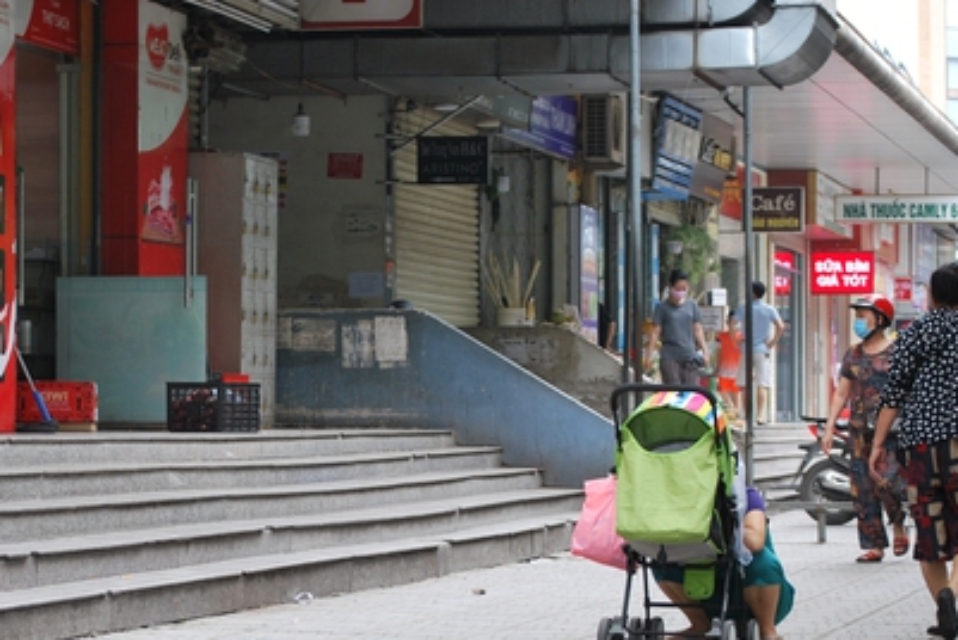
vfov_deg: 10.2
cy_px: 500
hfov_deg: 15.3
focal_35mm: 134
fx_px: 3563
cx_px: 361
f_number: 5
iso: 200
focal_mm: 55
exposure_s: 1/100
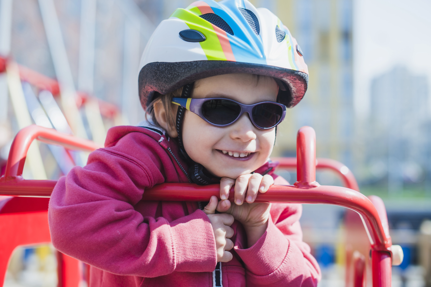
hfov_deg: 39.6
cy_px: 144
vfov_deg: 27.0
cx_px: 216
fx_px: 599
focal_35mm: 50
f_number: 2.8
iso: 250
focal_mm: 50
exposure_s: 1/640
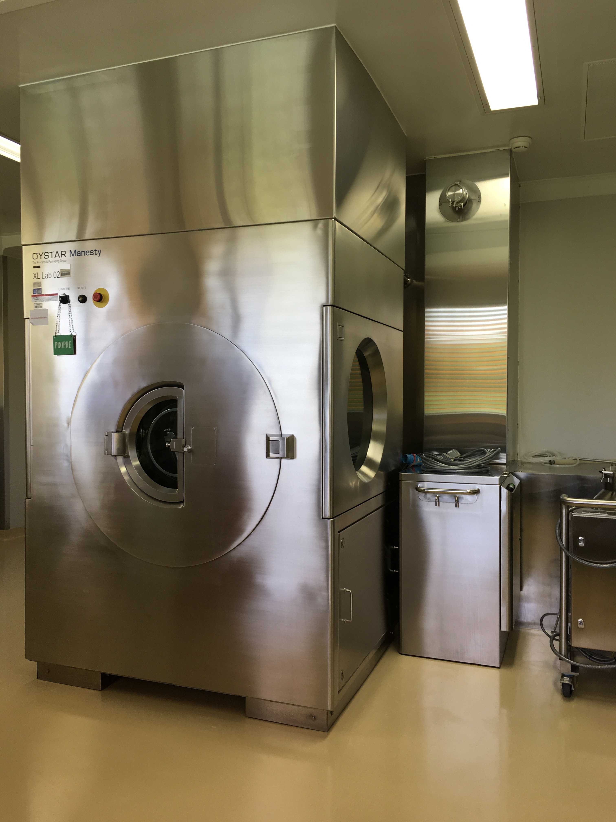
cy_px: 411
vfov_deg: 61.7
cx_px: 308
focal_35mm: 29
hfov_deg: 48.2
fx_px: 688
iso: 32
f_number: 2.2
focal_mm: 4.15
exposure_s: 1/50
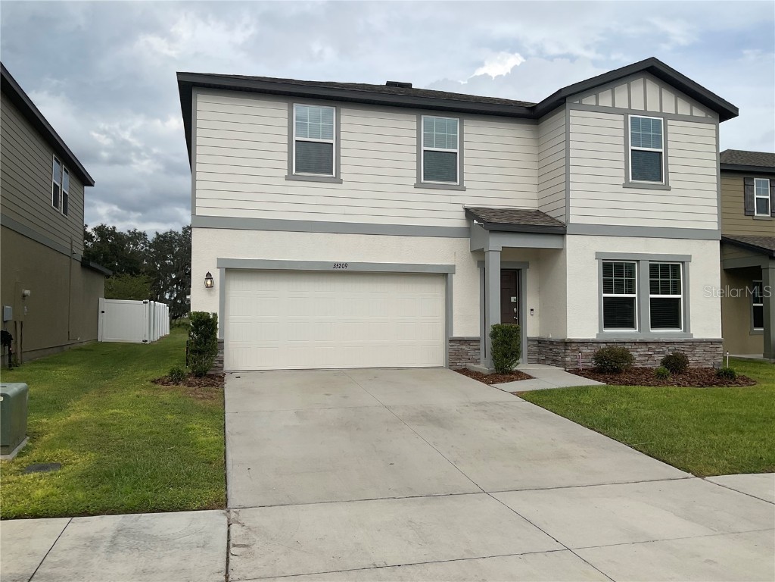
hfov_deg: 61.7
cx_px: 388
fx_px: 649
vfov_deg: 48.2
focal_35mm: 29
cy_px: 291
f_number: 1.8
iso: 16
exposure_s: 1/2801
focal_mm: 3
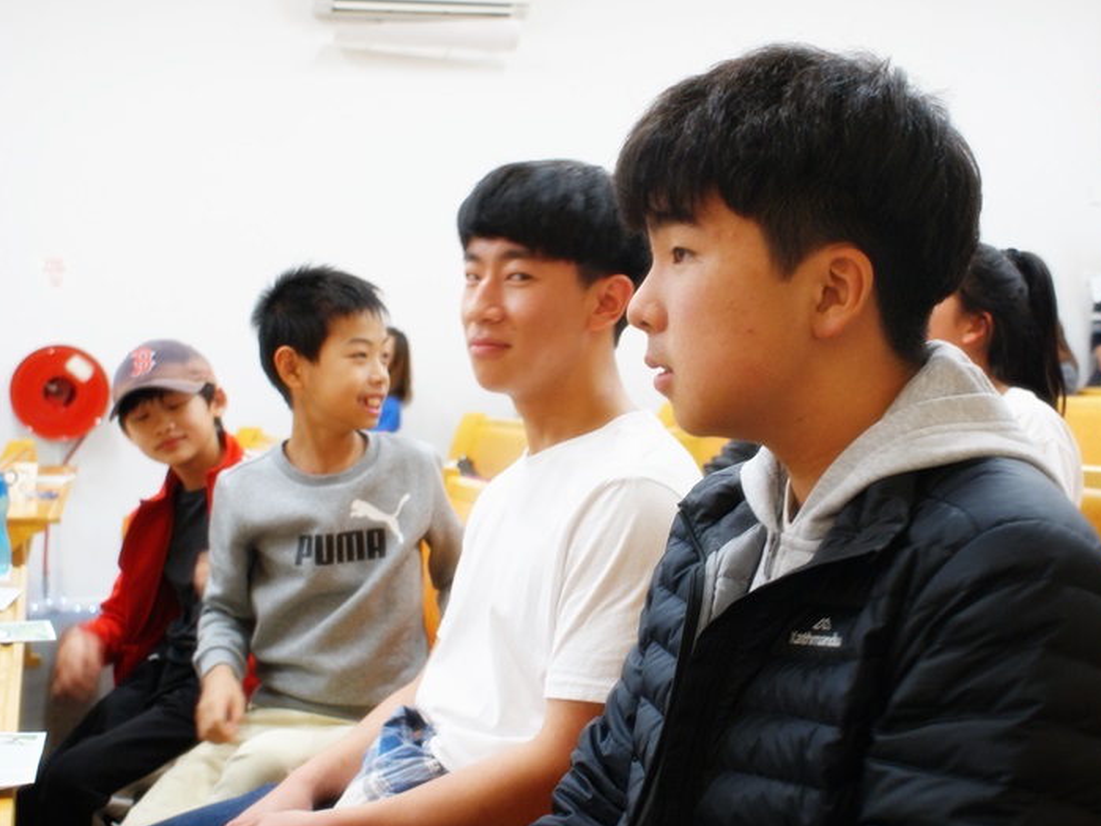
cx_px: 617
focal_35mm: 43
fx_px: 1367
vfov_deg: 33.6
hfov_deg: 43.8
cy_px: 419
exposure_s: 1/30
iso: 400
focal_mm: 26
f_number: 4.5
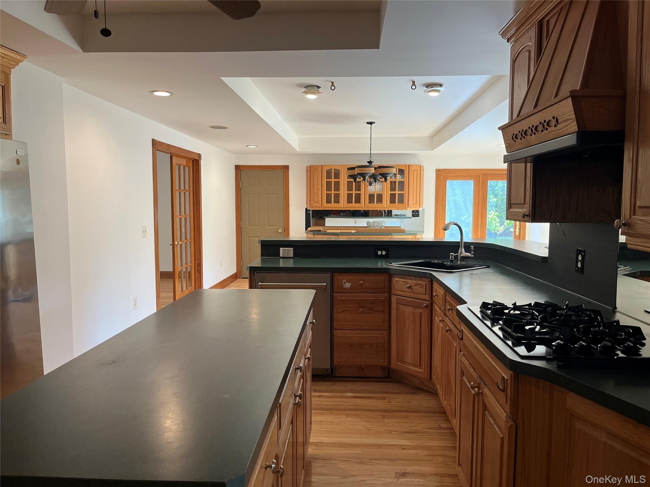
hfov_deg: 67.3
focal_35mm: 26
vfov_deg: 53.1
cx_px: 325
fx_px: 488
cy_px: 244
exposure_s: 1/120
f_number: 1.6
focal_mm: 5.1
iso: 100
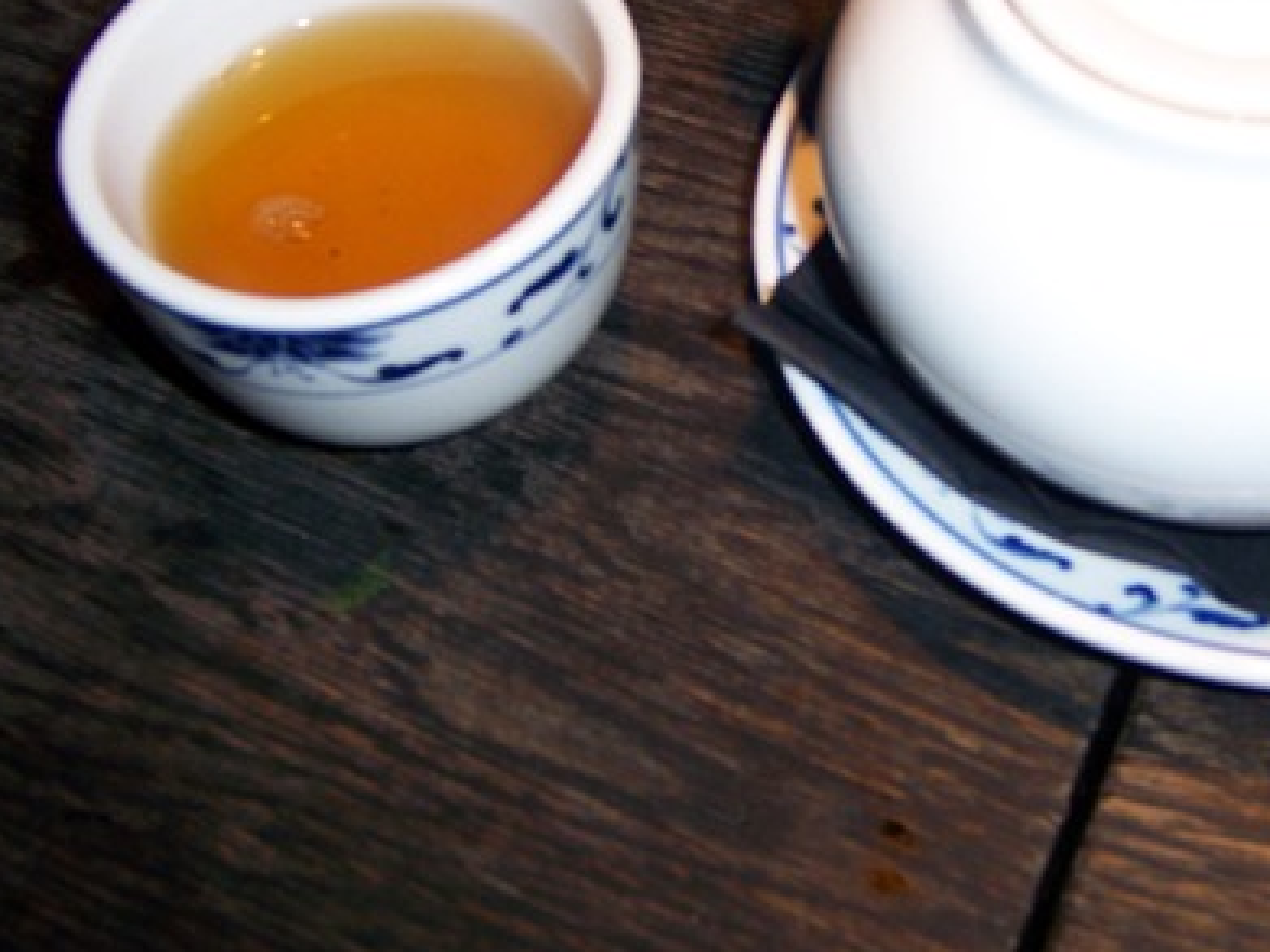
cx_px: 845
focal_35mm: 59
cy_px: 279
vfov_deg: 24.6
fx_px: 2164
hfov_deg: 32.4
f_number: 2.8
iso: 125
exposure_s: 1/60
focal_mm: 6
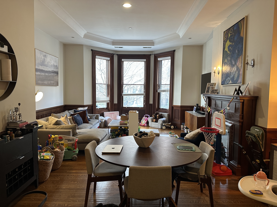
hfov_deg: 71.6
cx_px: 138
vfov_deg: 56.8
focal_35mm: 24
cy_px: 104
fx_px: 192
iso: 250
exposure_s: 1/60
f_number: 1.78
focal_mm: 6.86
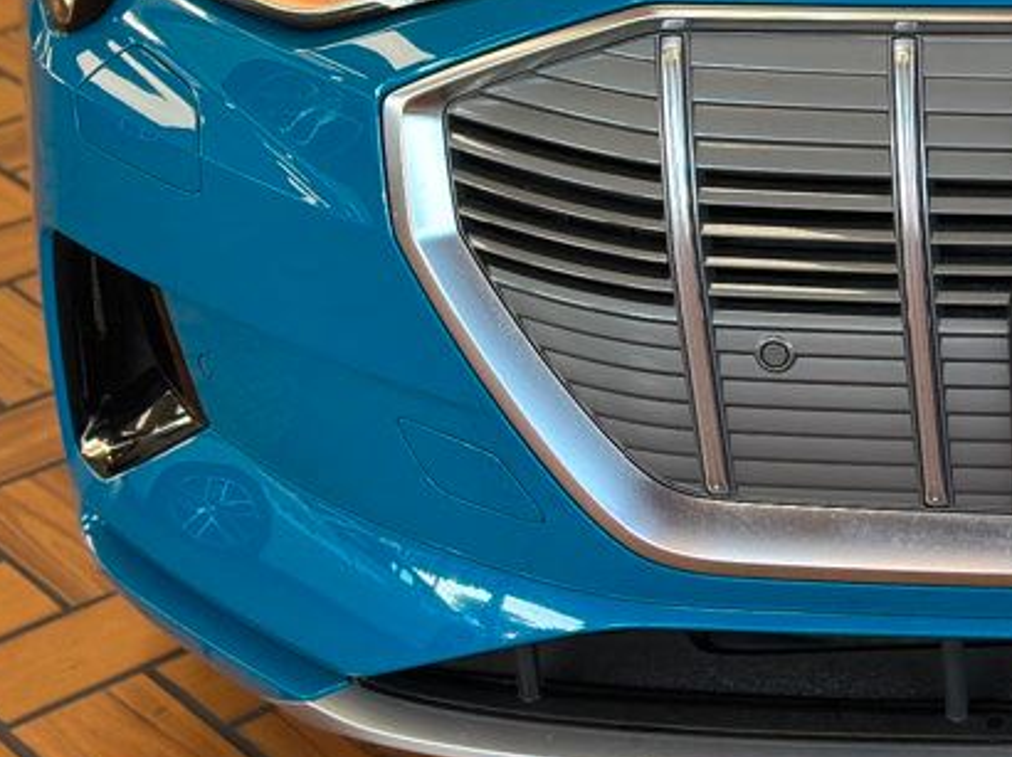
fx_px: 3506
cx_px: 1246
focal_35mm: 120
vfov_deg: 12.1
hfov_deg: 15.7
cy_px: -113
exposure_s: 1/120
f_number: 1.78
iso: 100
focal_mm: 6.86
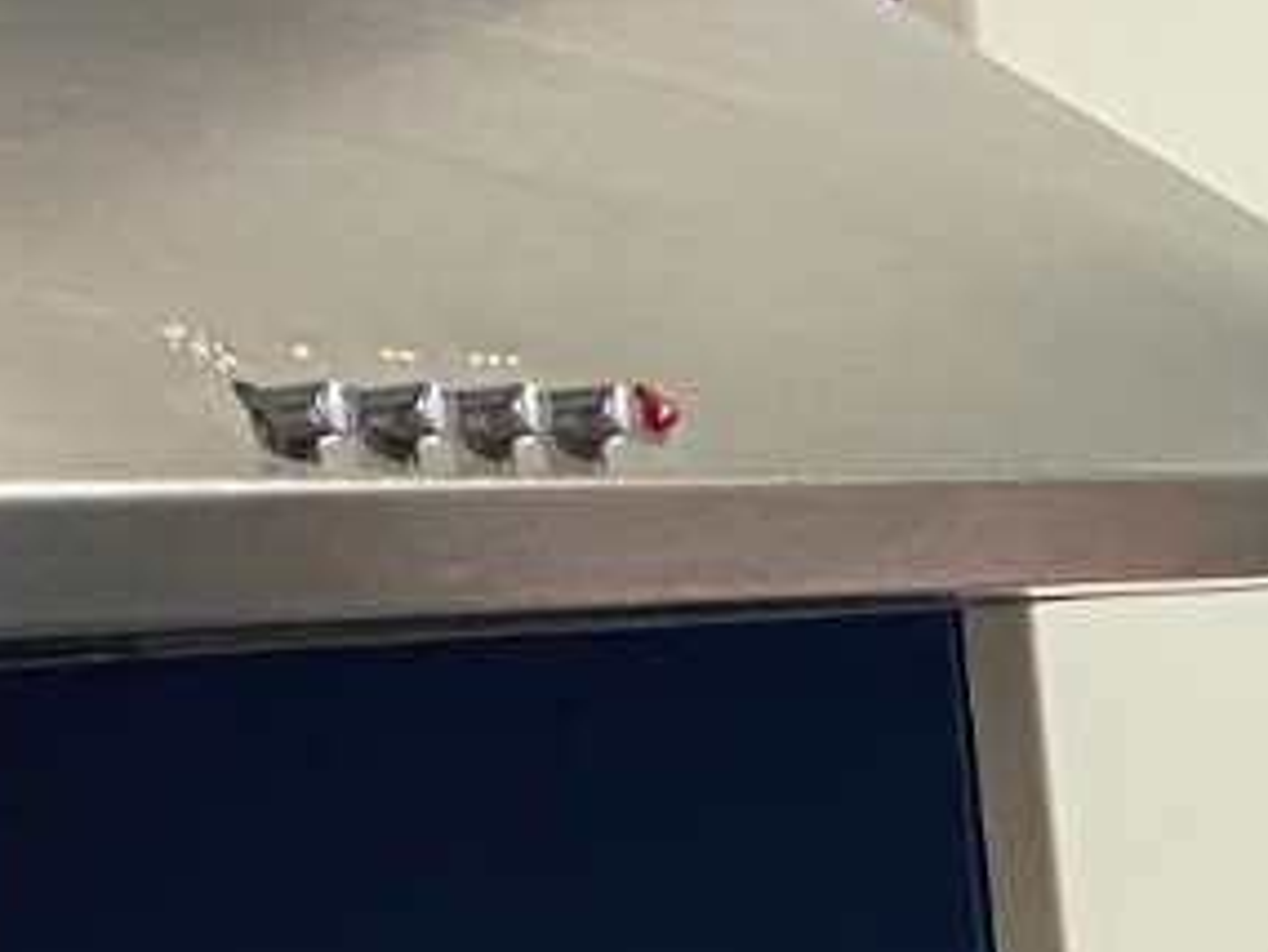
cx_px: 1599
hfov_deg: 13.9
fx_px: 5020
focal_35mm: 137
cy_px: 1828
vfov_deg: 10.1
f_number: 1.8
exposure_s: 1/50
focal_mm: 4.25
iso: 200
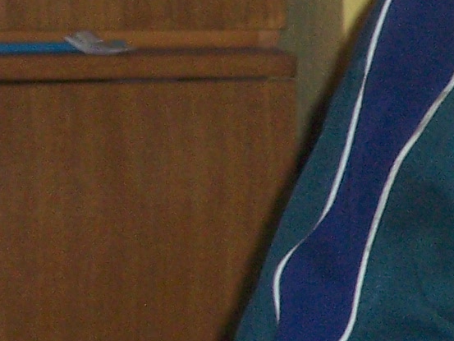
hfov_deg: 5.9
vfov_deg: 4.6
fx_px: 4277
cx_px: 1044
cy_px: 135
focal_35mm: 326
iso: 160
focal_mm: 12
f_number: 3.8
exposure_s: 1/100
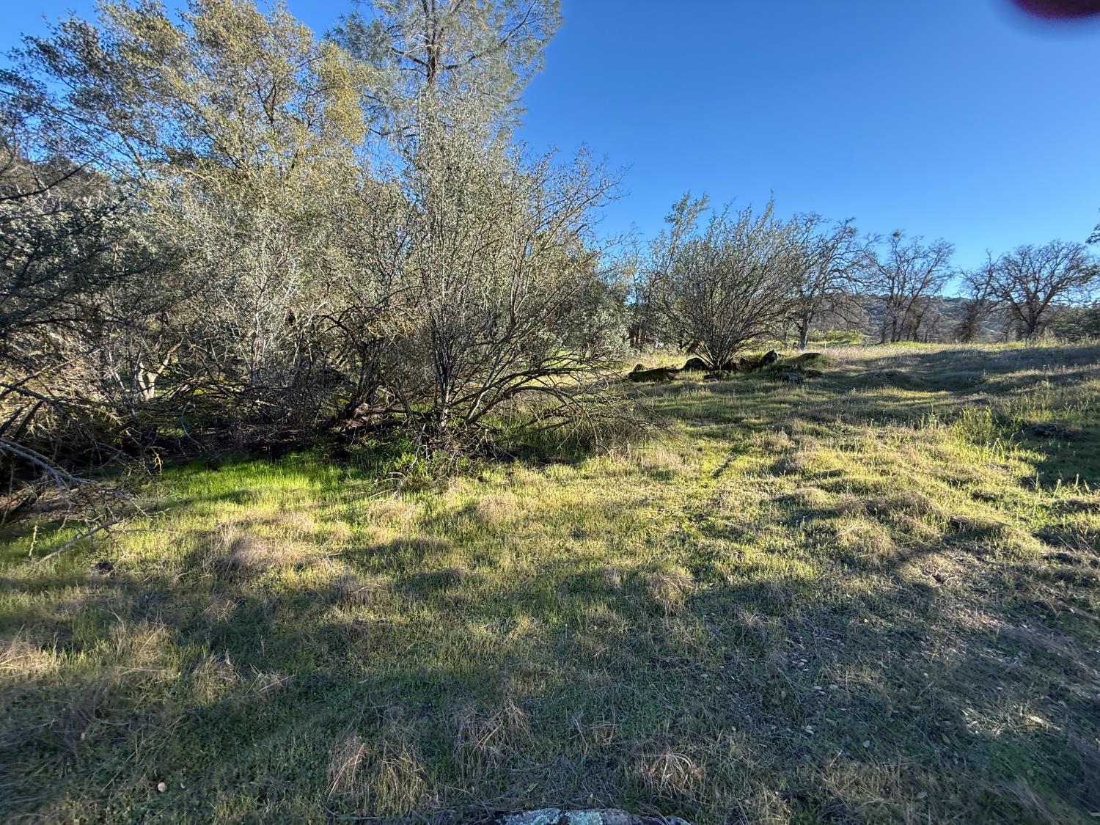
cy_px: 412
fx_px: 445
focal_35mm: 14
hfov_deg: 102.1
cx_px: 550
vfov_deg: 85.7
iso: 64
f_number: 2.2
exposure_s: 1/383
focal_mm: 2.22
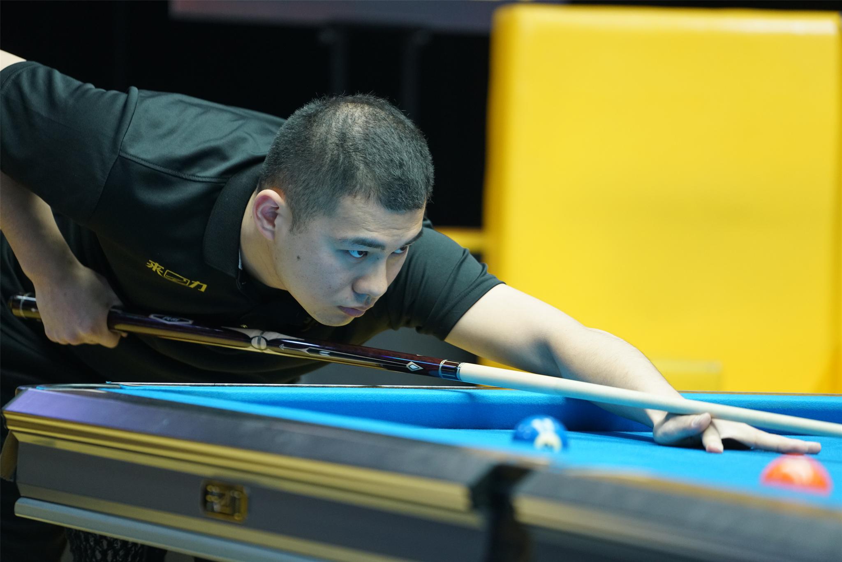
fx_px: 4678
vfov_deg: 6.9
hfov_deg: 10.3
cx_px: 421
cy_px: 281
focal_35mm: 200
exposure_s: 1/200
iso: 2000
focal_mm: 200
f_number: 4
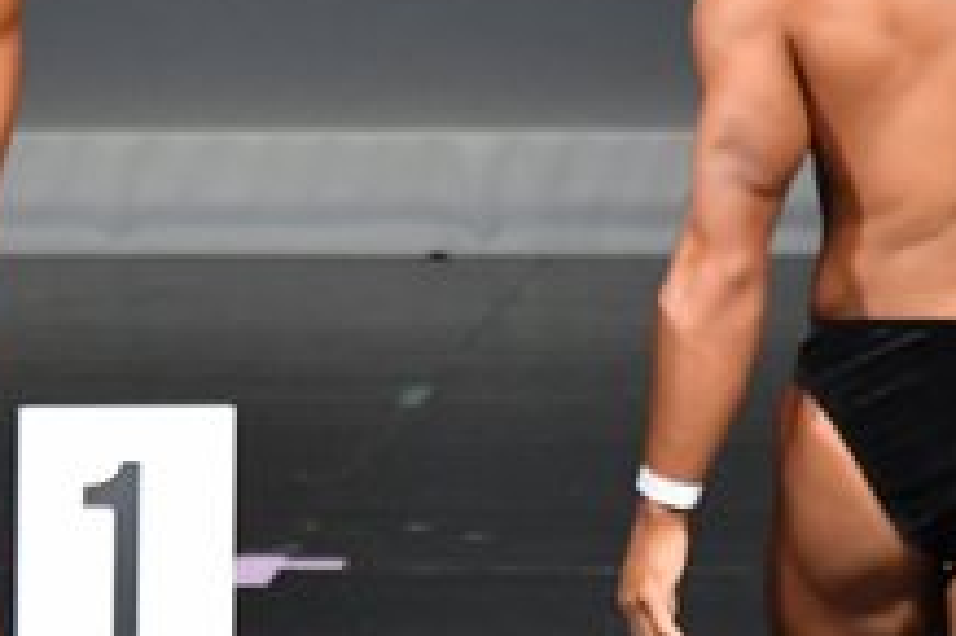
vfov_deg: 1.1
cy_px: 434
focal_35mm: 1228
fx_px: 32585
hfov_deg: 1.7
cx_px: -379
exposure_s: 1/400
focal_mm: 230
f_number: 5.6
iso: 5000
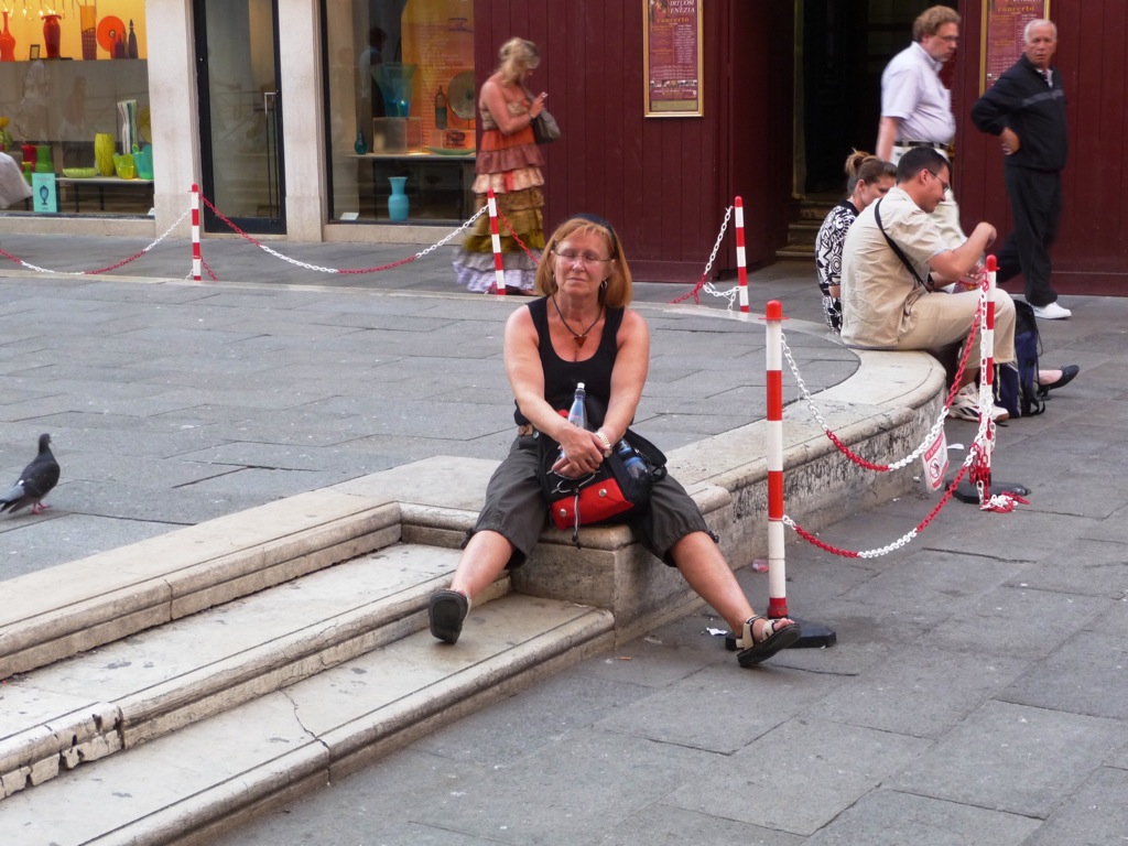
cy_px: 423
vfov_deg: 23.7
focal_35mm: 62
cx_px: 564
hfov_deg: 31.2
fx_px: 2020
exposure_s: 1/40
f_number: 4.5
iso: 200
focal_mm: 10.5
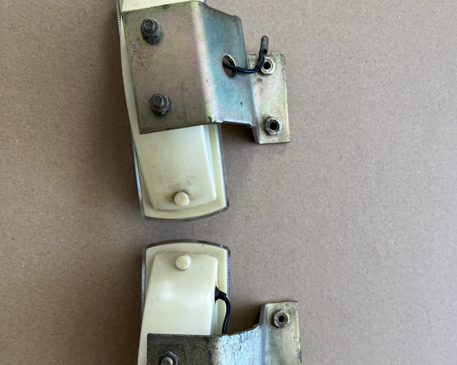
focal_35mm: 34
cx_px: 229
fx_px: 460
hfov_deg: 52.8
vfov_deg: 42.9
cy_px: 235
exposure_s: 1/121
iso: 125
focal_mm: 5.1
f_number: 1.6
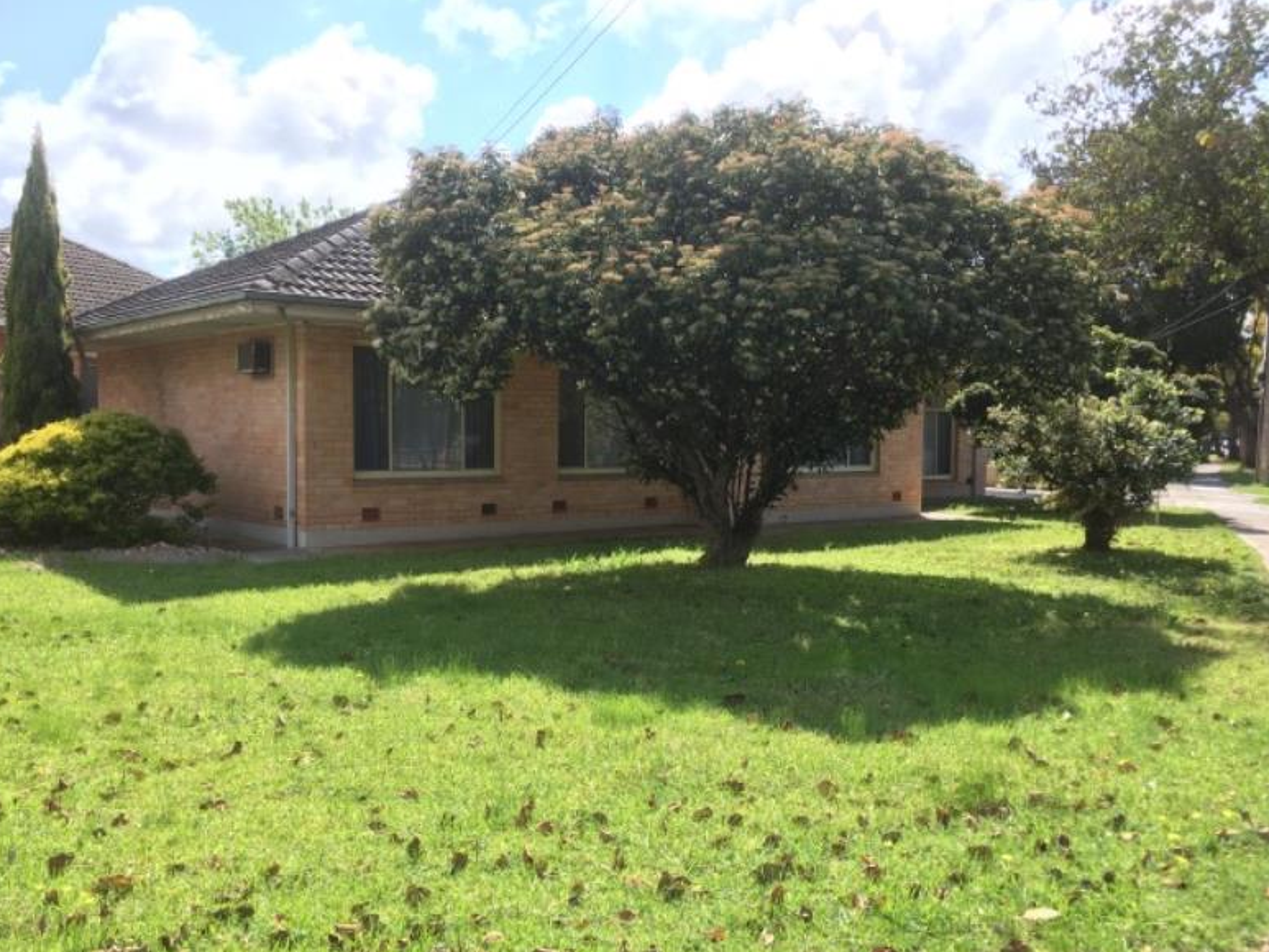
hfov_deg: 59.9
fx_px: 1100
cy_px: 487
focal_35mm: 30
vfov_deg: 46.8
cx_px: 616
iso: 25
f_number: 2.2
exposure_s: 1/569
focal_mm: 4.15
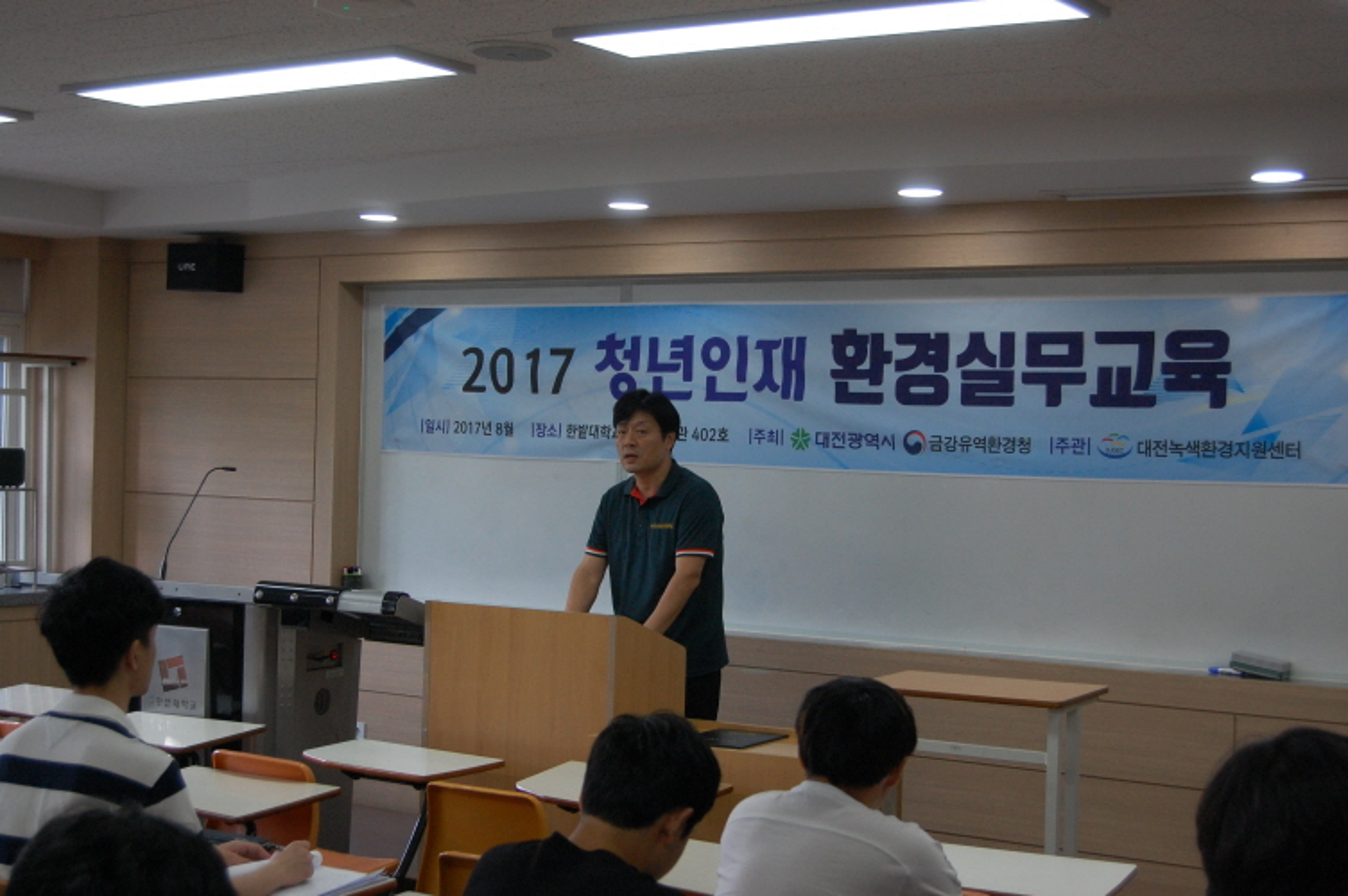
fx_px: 2132
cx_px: 674
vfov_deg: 23.7
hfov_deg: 35.1
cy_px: 448
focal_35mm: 57
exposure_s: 1/160
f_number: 6.3
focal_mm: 38
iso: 800
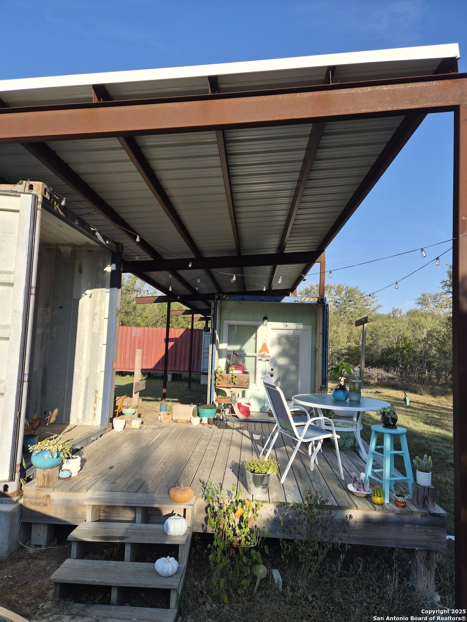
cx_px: 234
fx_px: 414
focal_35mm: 23
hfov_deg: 58.9
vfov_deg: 73.9
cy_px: 311
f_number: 1.8
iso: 80
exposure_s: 1/3688
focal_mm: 5.4
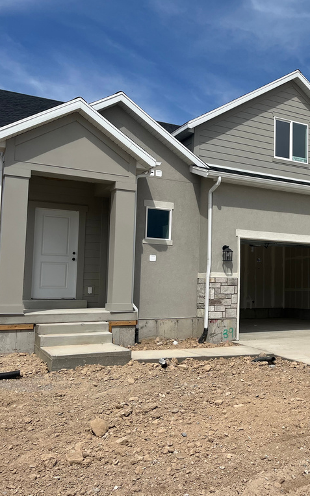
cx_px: 289
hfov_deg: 32.4
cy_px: 249
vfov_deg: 52.7
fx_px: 500
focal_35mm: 37
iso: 50
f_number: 1.6
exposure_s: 1/5848
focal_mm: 5.1
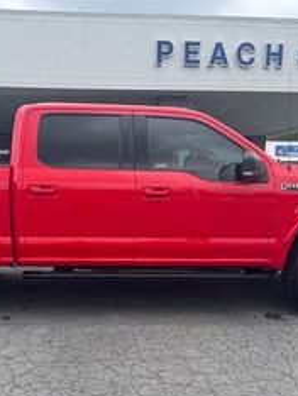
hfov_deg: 34.9
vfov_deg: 45.5
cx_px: 105
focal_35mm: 41
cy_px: 240
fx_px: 470
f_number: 1.78
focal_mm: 6.76
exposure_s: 1/952
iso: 80
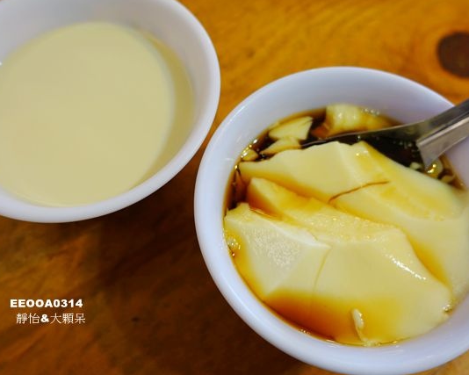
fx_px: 444
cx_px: 232
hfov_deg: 55.7
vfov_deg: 45.8
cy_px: 187
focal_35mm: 32
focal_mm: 10.33
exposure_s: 1/30
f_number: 2.5
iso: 320
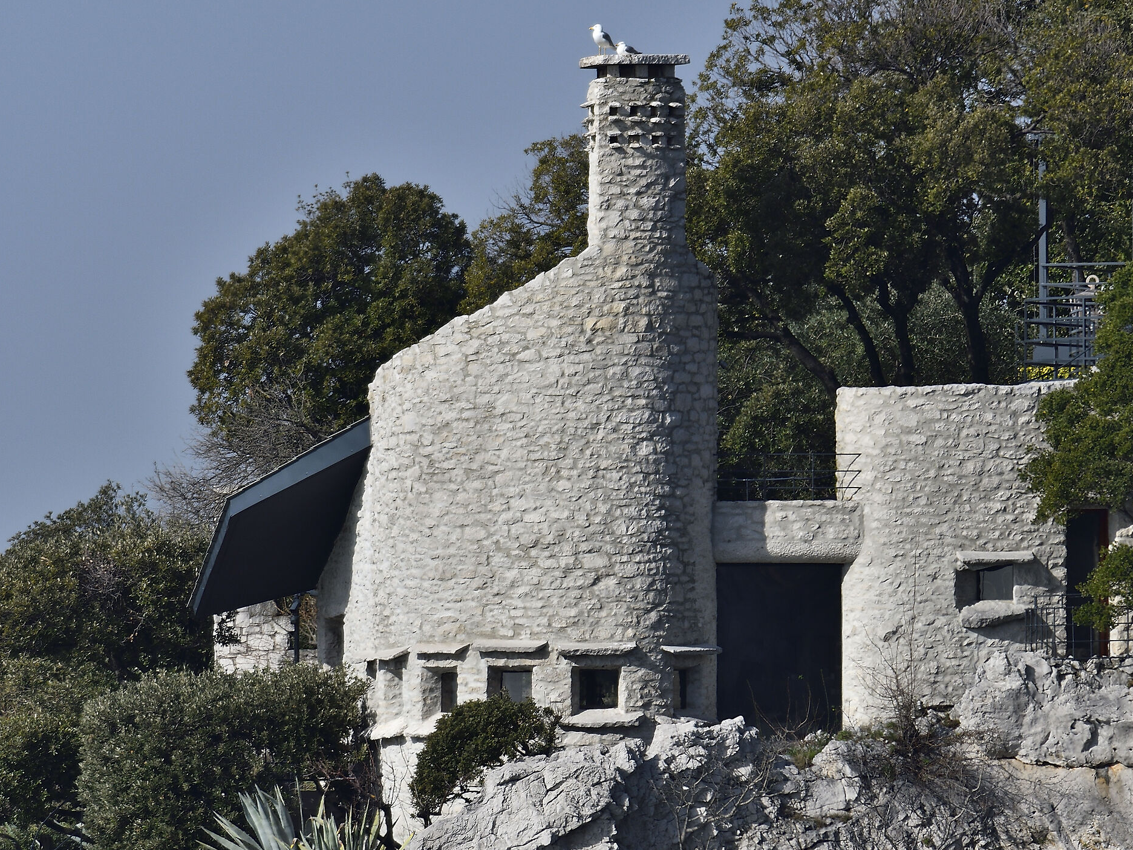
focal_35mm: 776
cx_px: 708
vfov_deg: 1.9
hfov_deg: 2.6
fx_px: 25401
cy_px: 444
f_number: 6.3
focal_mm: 420
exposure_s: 1/1000
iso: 100
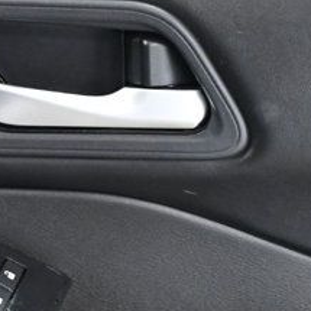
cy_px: 399
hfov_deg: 7.2
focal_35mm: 243
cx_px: 286
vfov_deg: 7.1
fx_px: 2470
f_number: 5.6
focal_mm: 40
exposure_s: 1/125
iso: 2500
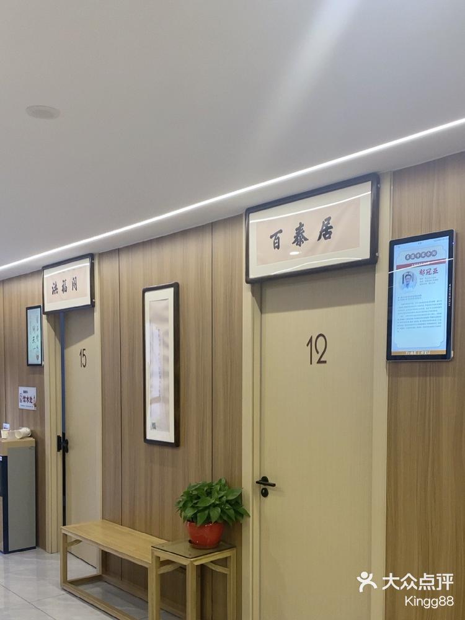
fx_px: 537
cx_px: 232
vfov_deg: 60.0
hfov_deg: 46.8
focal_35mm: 30
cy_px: 310
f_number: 1.8
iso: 80
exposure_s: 1/50
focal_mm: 4.25
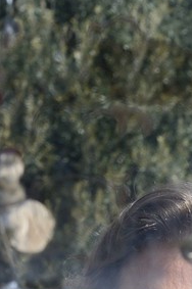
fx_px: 2269
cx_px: 331
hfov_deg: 4.8
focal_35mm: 283
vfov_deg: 6.7
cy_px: 807
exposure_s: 1/200
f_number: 10
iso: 200
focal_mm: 50
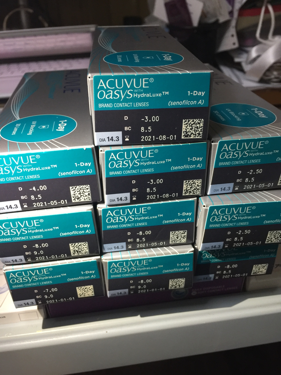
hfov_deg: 48.2
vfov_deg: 61.7
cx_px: 140
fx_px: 314
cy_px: 188
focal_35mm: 29
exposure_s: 1/17
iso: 125
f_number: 2.2
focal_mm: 4.15
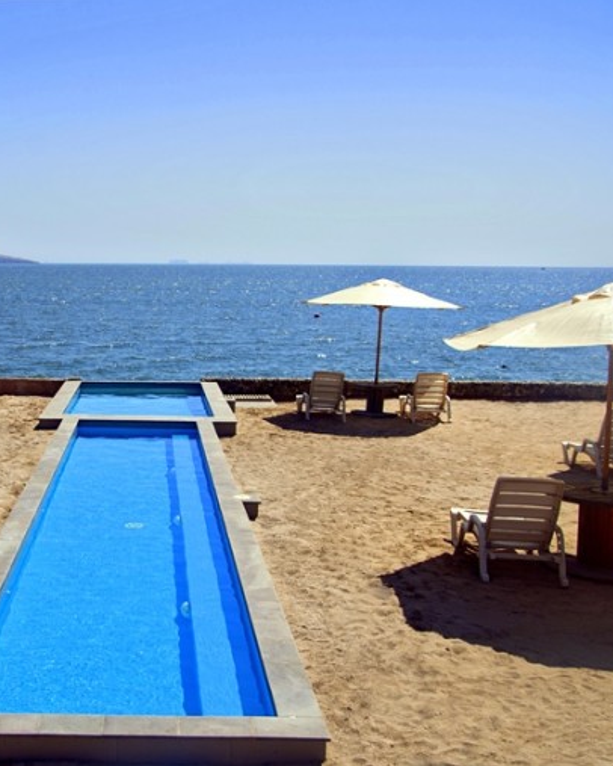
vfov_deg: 41.4
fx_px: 1013
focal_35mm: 45
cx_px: 128
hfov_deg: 32.8
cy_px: 382
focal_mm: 21
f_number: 7.1
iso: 100
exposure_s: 1/320
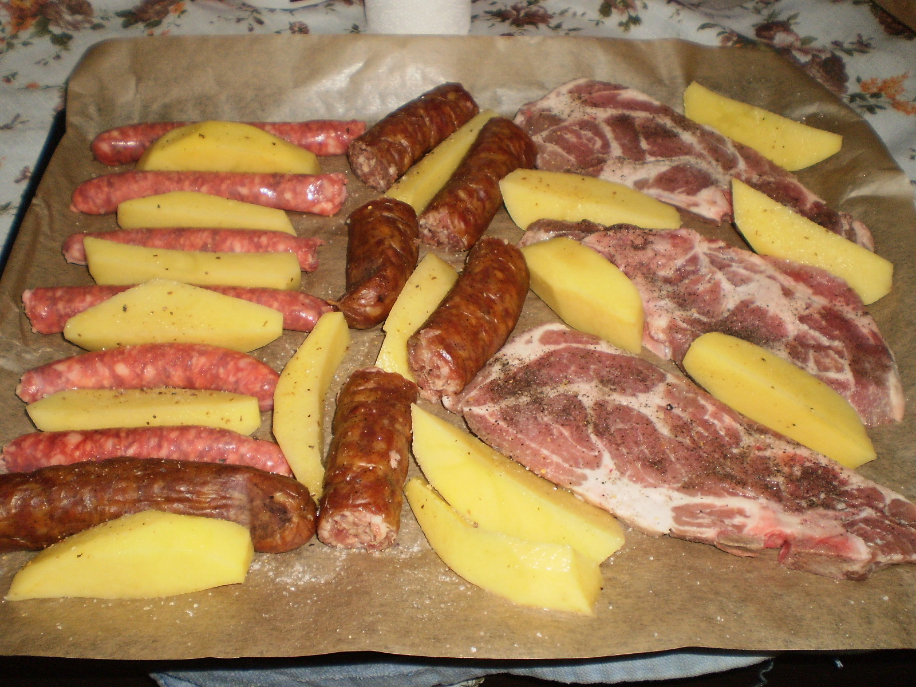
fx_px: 953
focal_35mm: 36
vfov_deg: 39.7
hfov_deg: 51.4
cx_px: 458
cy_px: 344
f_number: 3.1
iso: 125
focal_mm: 6.3
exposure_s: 1/30
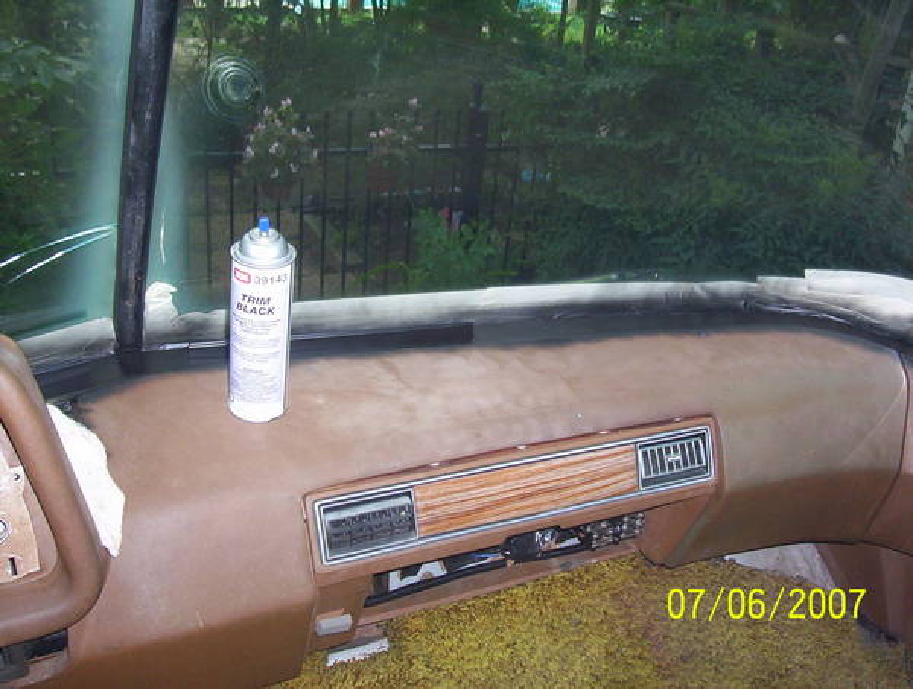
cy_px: 344
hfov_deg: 43.8
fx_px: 1137
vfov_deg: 33.7
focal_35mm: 43
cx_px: 456
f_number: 2.73
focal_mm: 5.77
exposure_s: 1/60
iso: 140
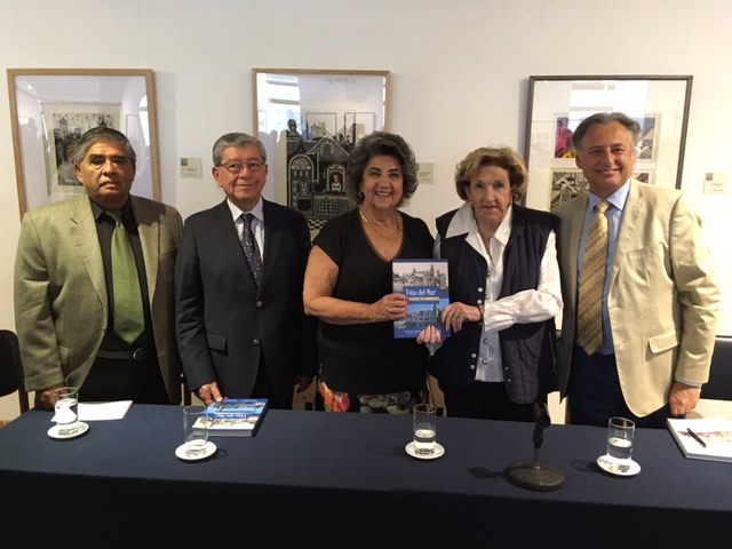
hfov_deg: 61.7
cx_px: 366
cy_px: 274
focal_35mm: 29
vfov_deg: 48.2
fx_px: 613
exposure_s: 1/20
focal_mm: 4.15
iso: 200
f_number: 2.2
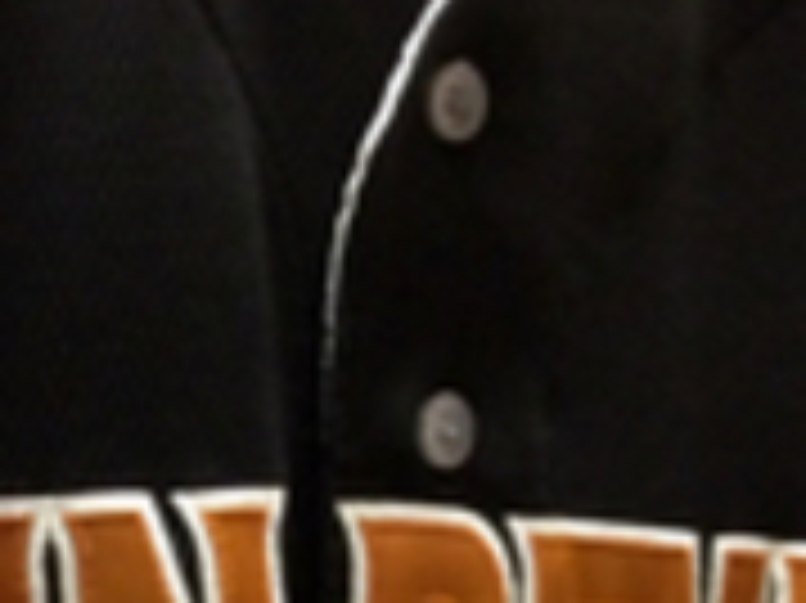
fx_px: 2909
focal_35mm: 125
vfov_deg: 11.5
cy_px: 824
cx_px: 281
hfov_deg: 15.8
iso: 400
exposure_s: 1/17
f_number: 2.4
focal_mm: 4.28
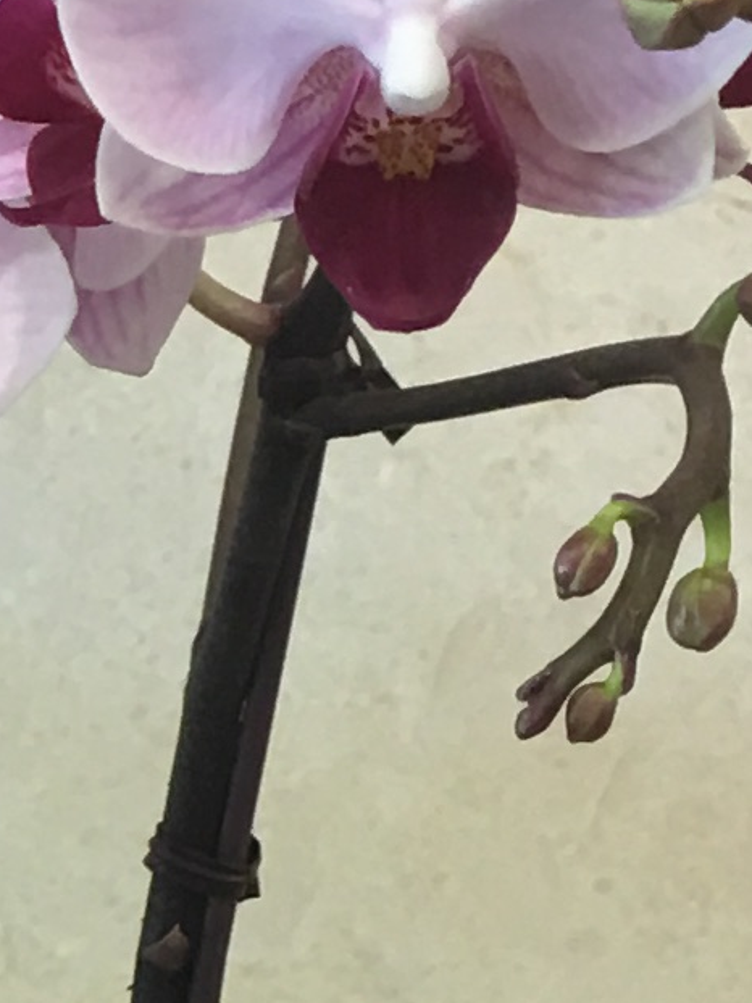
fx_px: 5449
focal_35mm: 188
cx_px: -844
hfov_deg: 7.5
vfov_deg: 10.2
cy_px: 1527
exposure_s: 1/15
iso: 25
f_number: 2.2
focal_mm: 4.15
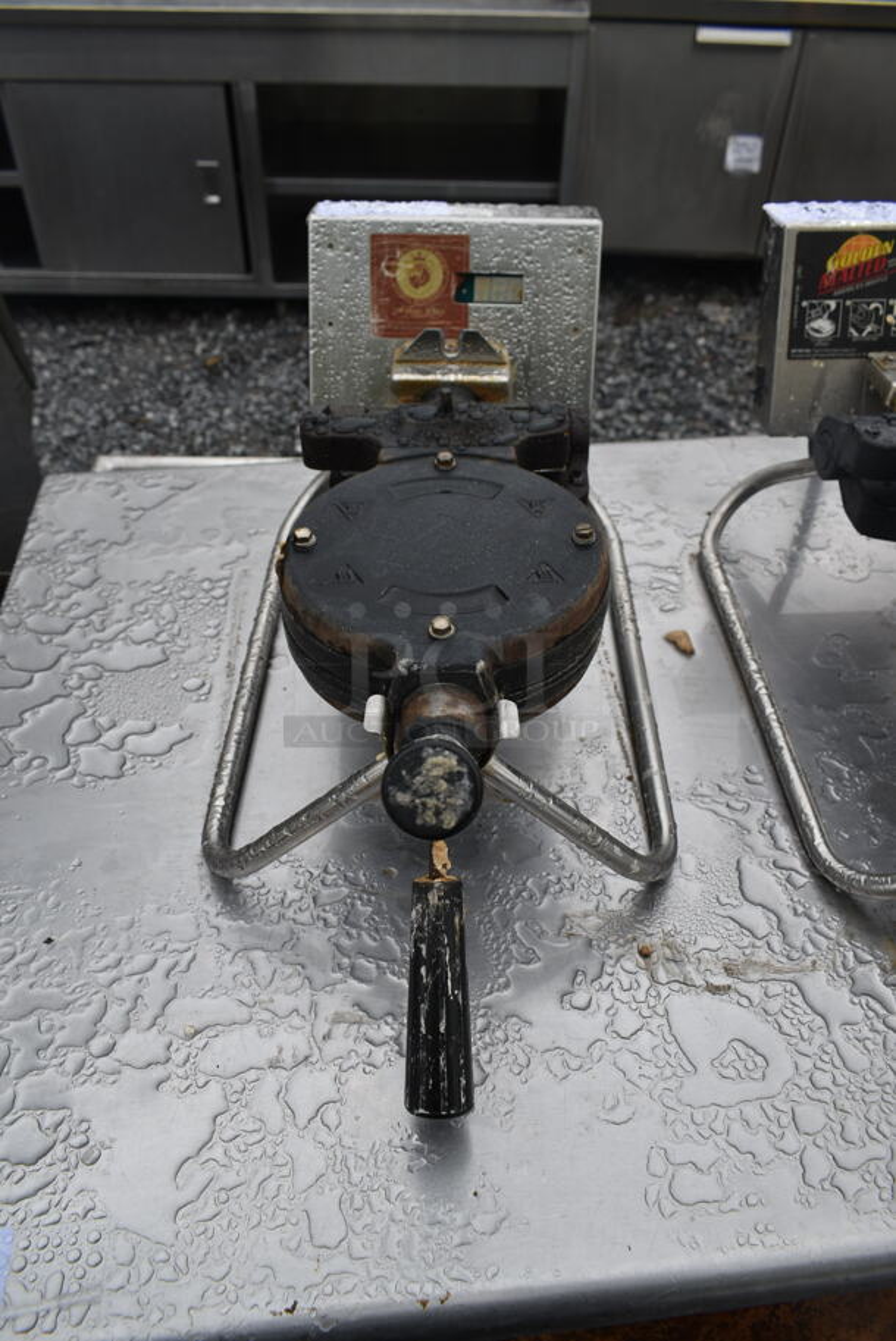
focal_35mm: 27
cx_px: 448
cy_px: 670
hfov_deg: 48.0
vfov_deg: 67.3
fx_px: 1006
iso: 100
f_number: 6.3
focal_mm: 18
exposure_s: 1/160
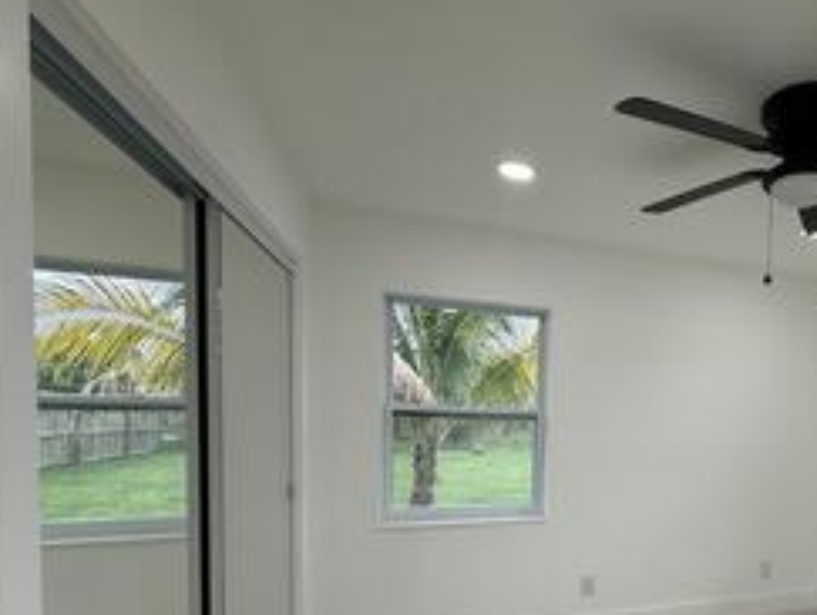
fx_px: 544
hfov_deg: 67.0
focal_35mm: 23
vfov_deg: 56.9
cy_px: 437
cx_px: 652
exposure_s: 1/99
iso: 50
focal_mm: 2.22
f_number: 2.2
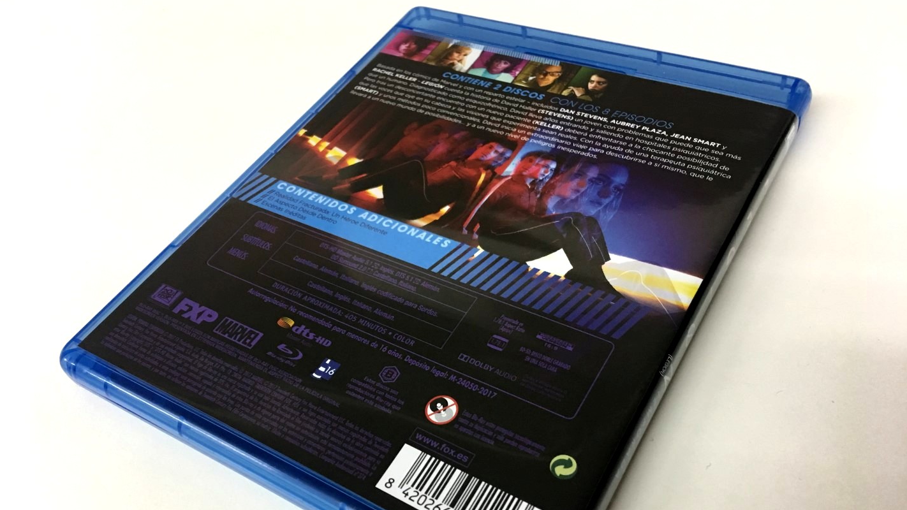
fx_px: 770
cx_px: 448
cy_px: 319
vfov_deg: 36.5
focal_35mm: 32
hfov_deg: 61.0
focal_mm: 4.15
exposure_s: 1/17
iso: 80
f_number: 2.2
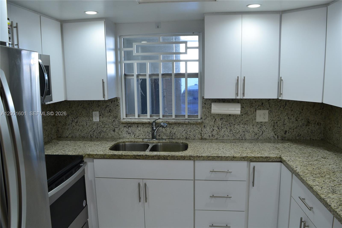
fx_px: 256
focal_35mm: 27
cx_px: 171
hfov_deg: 67.4
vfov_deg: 47.9
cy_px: 114
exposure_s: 1/60
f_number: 8
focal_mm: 18
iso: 400
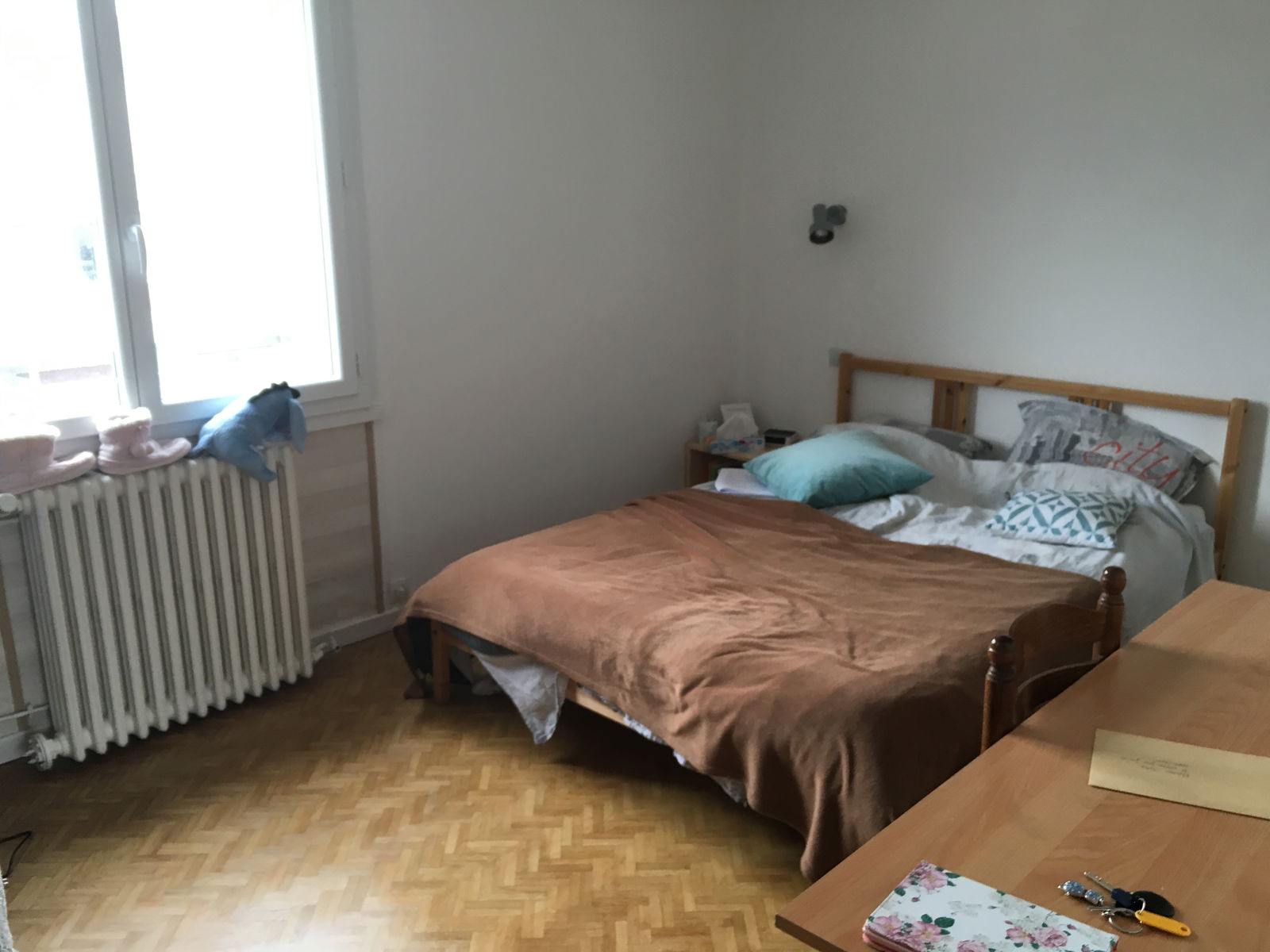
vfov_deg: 48.2
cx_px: 635
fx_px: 1064
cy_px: 476
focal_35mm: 29
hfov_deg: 61.7
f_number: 2.2
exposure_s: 1/33
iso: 40
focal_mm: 4.15
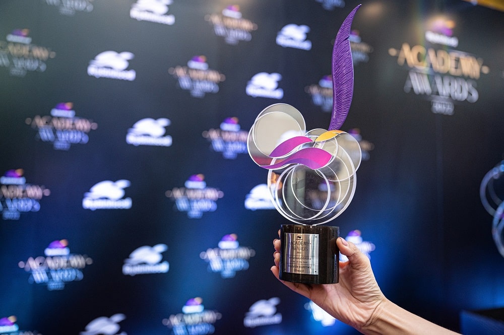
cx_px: 252
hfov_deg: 61.1
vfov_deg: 42.9
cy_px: 168
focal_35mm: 30
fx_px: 427
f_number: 2.8
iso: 1600
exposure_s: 1/160
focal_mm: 30.5
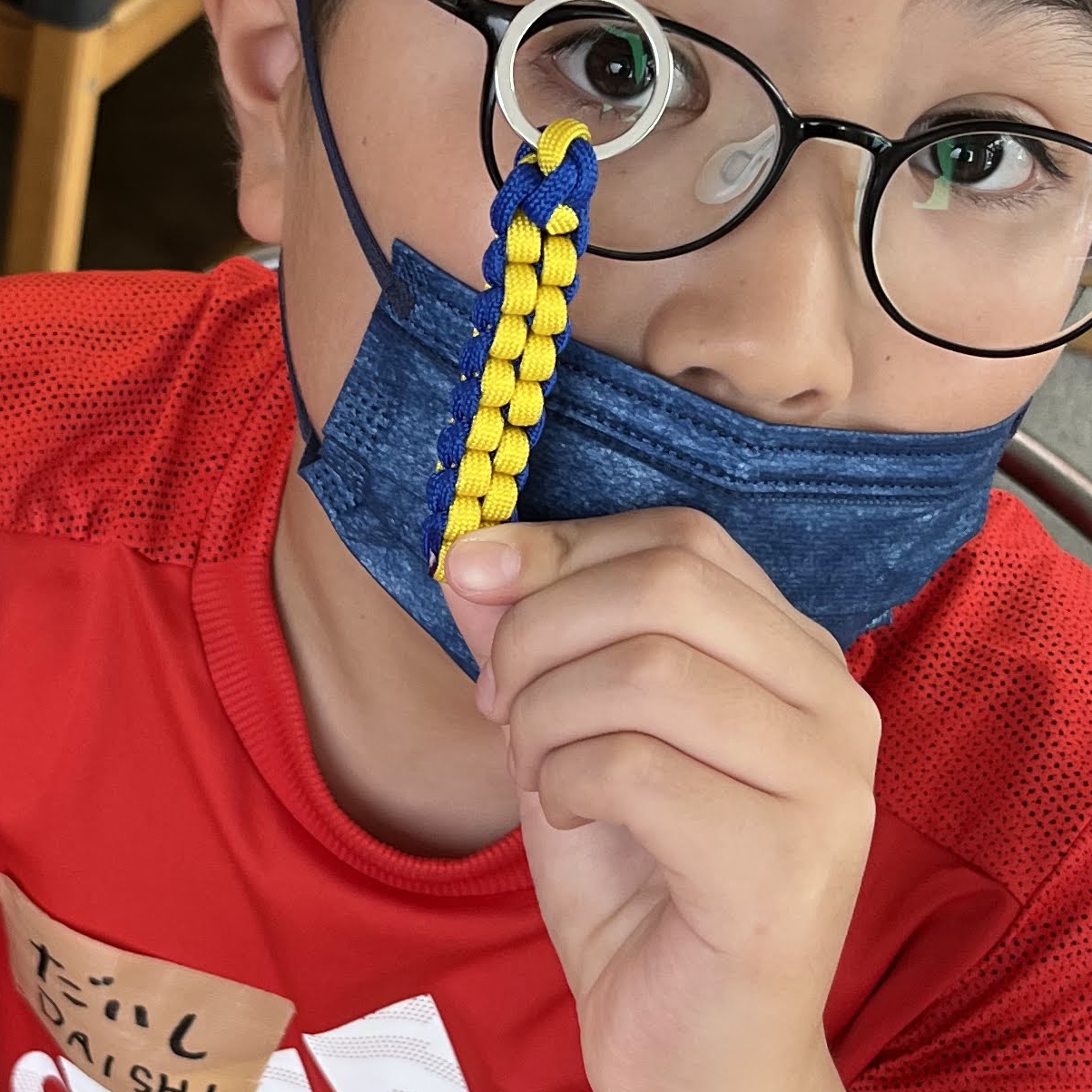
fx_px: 2748
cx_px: 170
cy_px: 514
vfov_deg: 22.5
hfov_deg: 22.1
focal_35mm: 77
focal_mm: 5.1
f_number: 1.6
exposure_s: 1/100
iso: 125
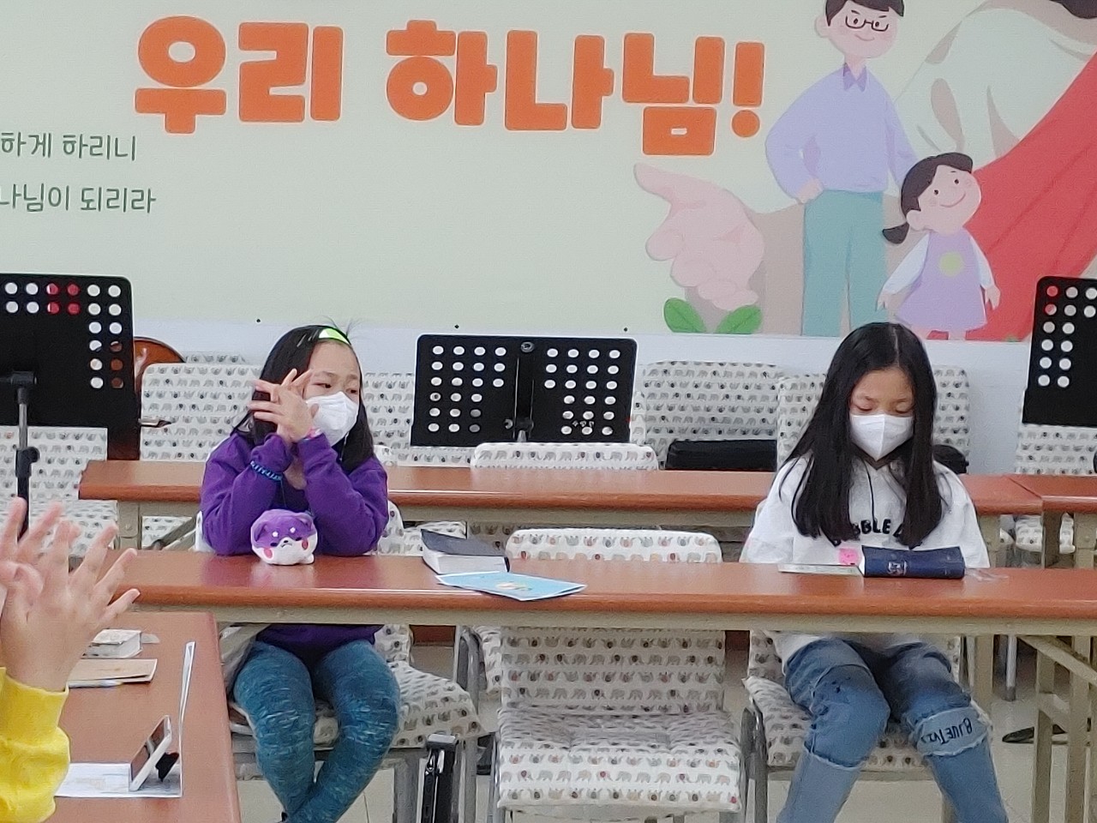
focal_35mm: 122
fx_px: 3866
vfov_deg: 12.1
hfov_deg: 16.1
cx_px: 548
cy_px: 412
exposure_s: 1/60.2
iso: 200
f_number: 1.8
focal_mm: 4.81
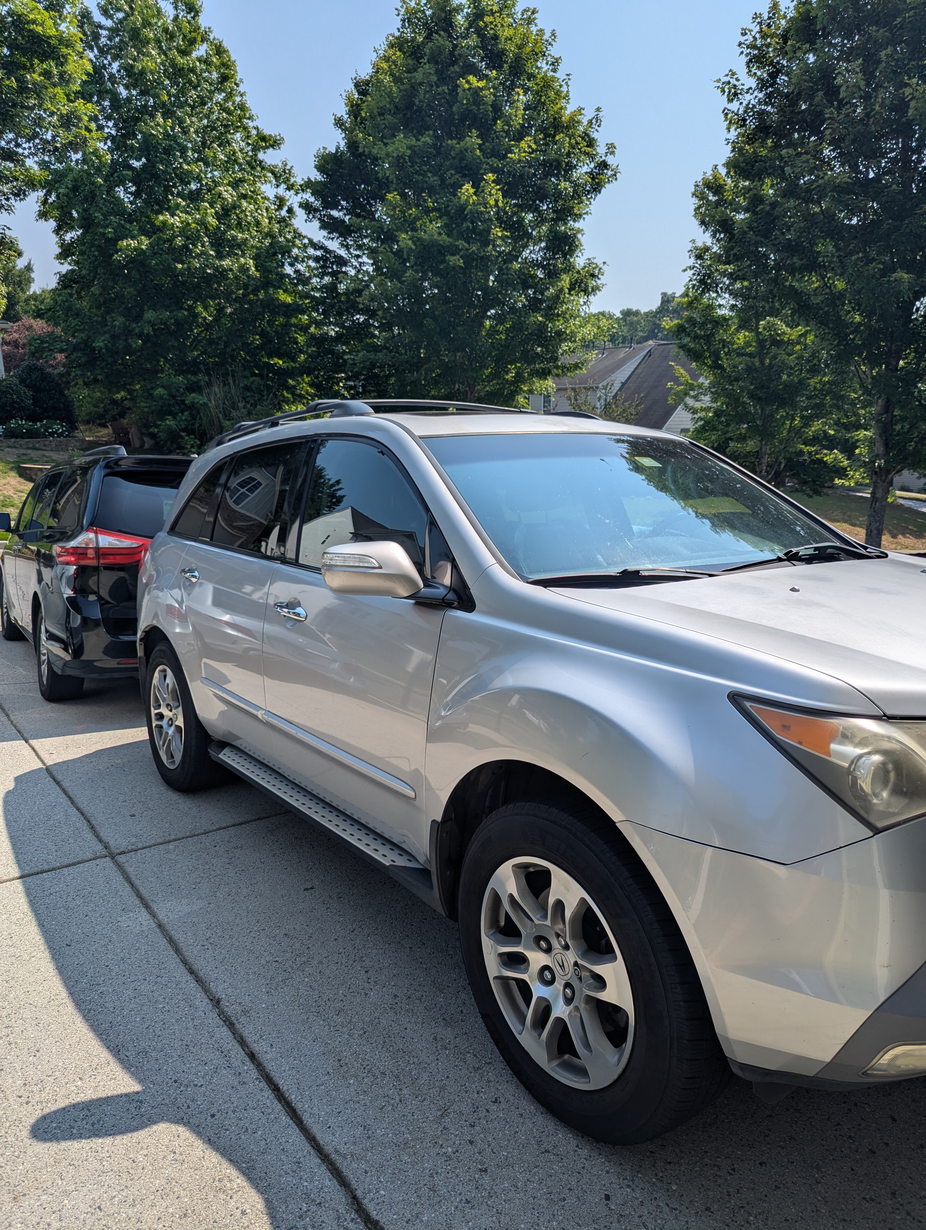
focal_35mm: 24
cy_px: 615
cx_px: 463
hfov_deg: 56.9
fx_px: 854
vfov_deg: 71.5
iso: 46
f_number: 1.85
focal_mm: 6.81
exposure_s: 1/3145
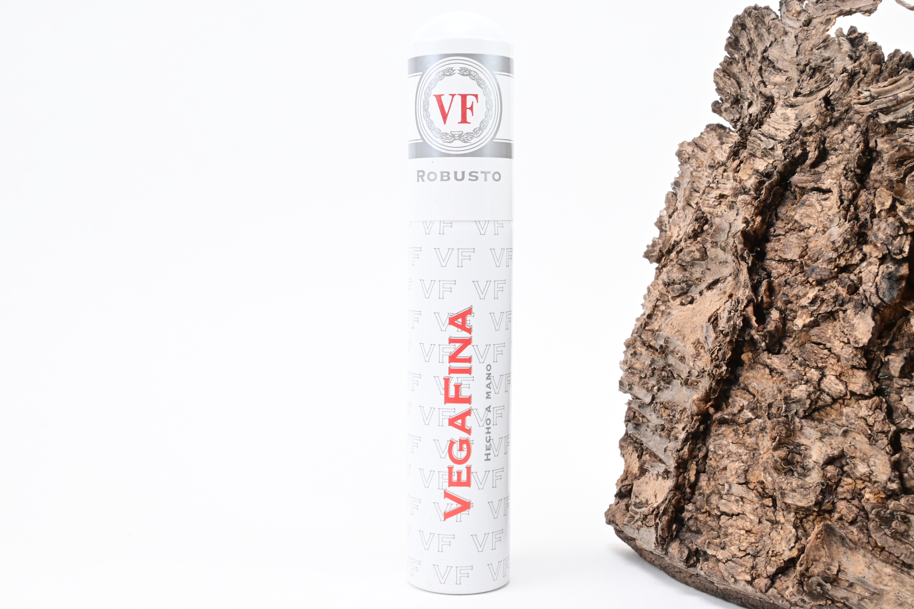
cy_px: 304
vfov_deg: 30.8
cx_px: 457
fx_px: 1104
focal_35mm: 44
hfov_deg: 45.0
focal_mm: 29
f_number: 22
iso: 500
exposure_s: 1/13
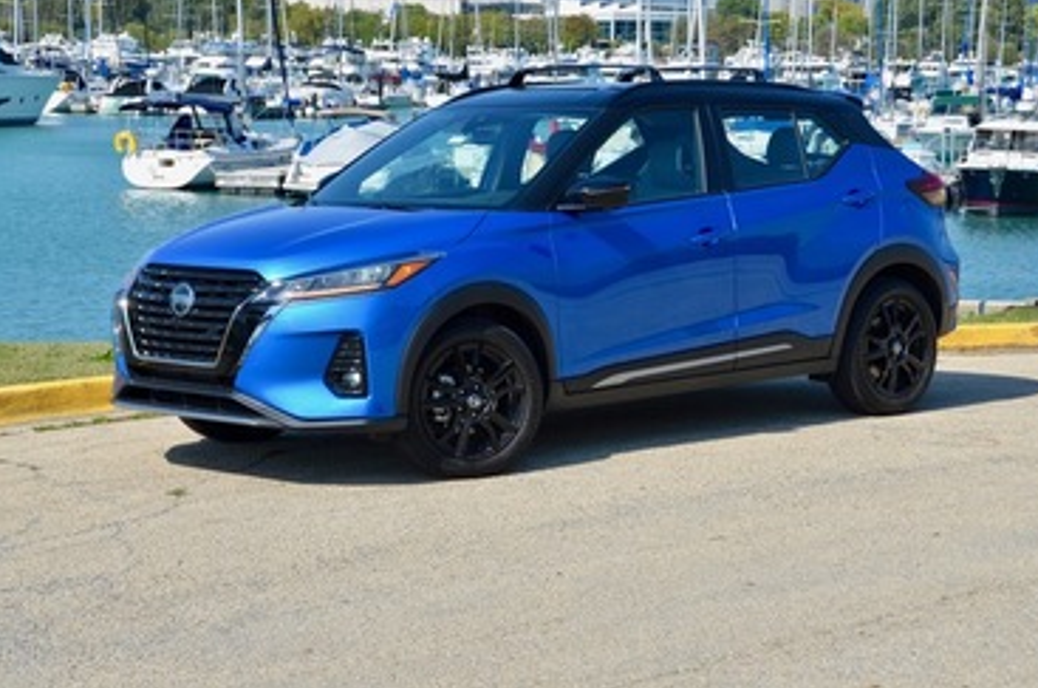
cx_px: 560
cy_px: 316
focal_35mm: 85
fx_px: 2446
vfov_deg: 16.0
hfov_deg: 24.0
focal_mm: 52
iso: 100
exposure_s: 1/320
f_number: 9
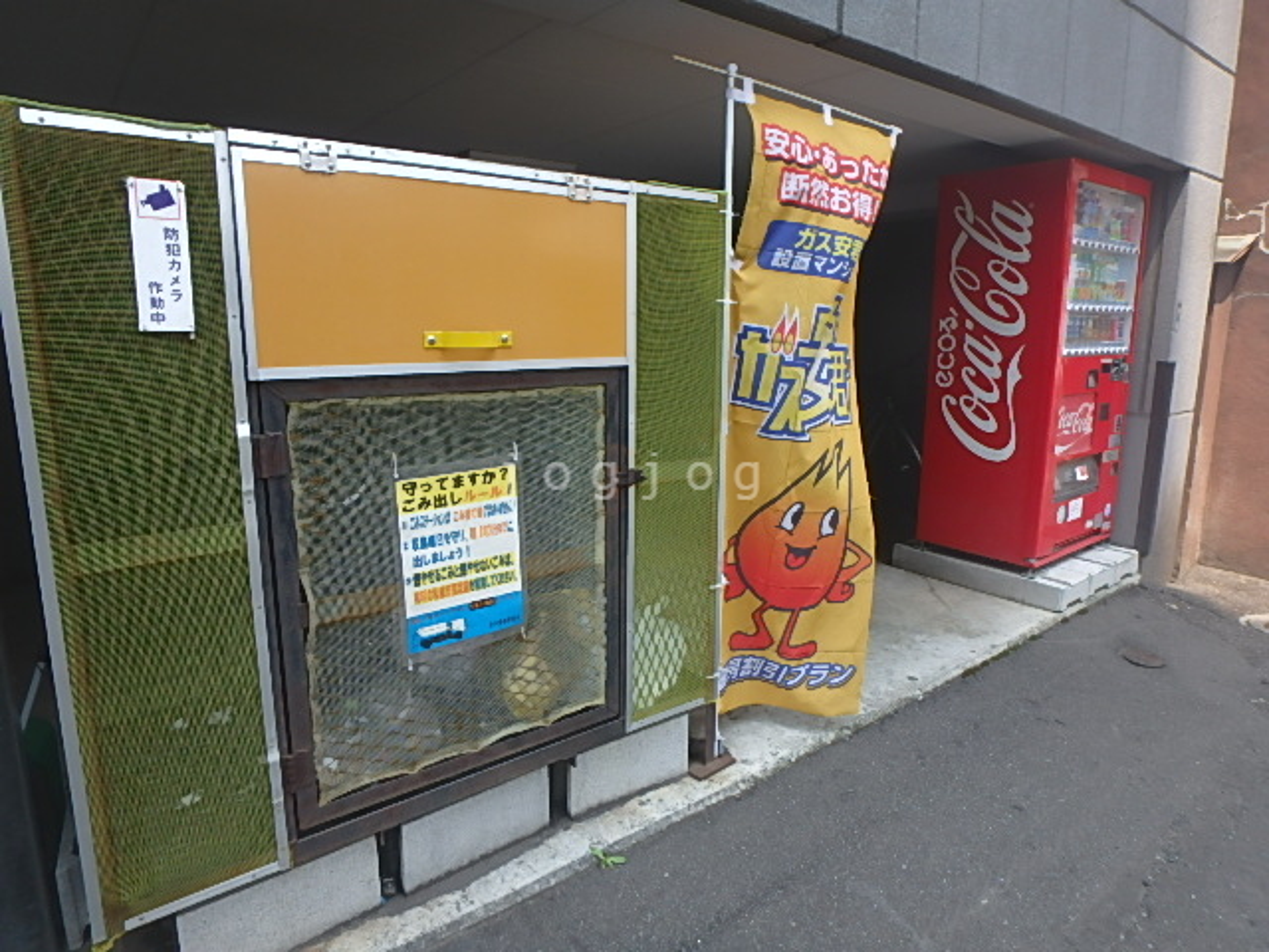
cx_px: 634
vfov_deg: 63.4
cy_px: 476
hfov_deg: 79.0
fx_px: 770
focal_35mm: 21
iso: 125
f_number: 3.5
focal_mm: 3.7
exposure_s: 1/250
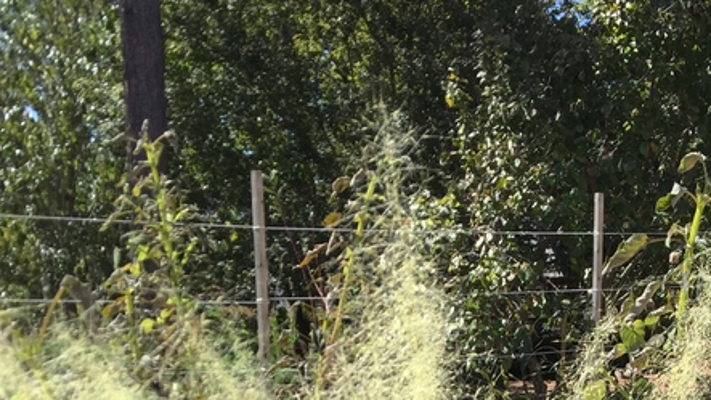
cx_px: 562
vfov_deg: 13.9
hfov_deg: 28.4
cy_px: 814
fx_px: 1376
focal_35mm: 73
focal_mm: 4.15
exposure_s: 1/1236
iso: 32
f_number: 2.2
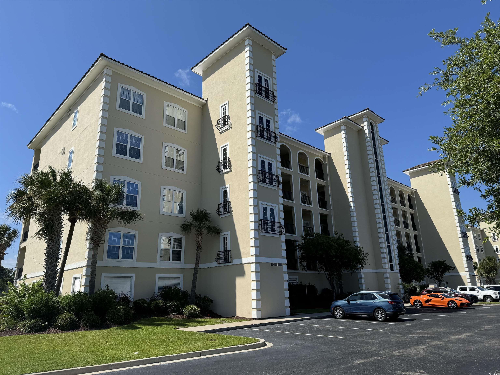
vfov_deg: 56.8
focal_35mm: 24
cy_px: 188
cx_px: 250
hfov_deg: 71.6
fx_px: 347
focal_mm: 6.76
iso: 80
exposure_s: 1/4310
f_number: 1.78
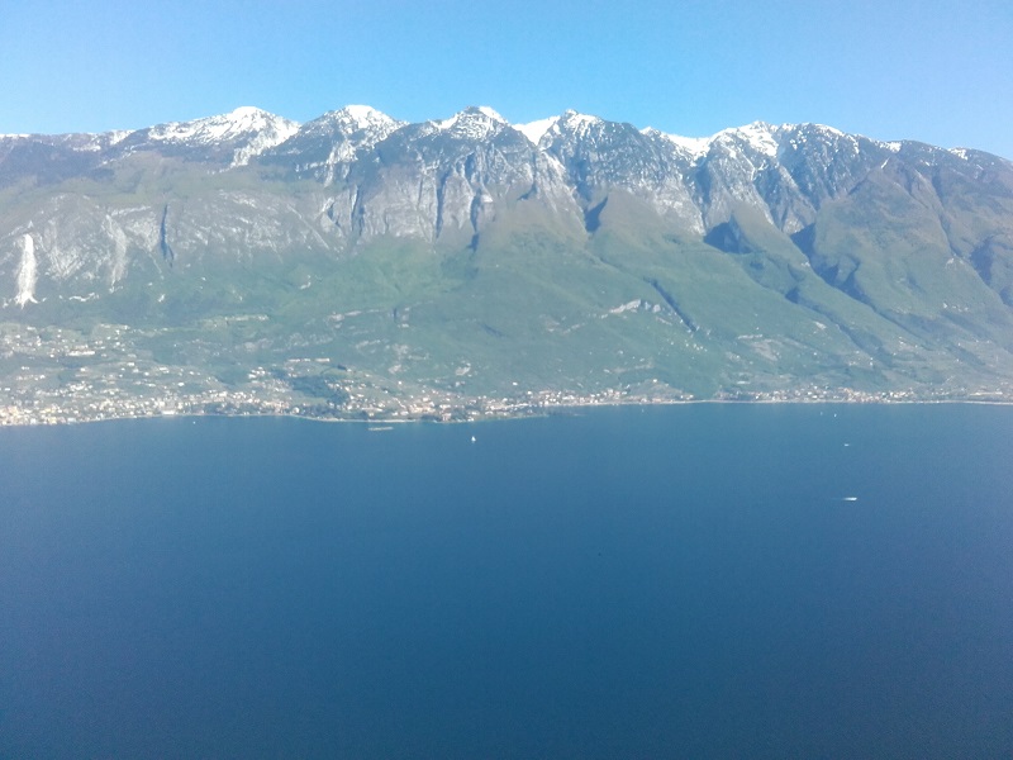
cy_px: 380
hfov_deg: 58.4
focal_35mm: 31
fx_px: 907
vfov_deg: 45.4
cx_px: 506
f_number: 2.2
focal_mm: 3.3
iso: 50
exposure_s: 1/612
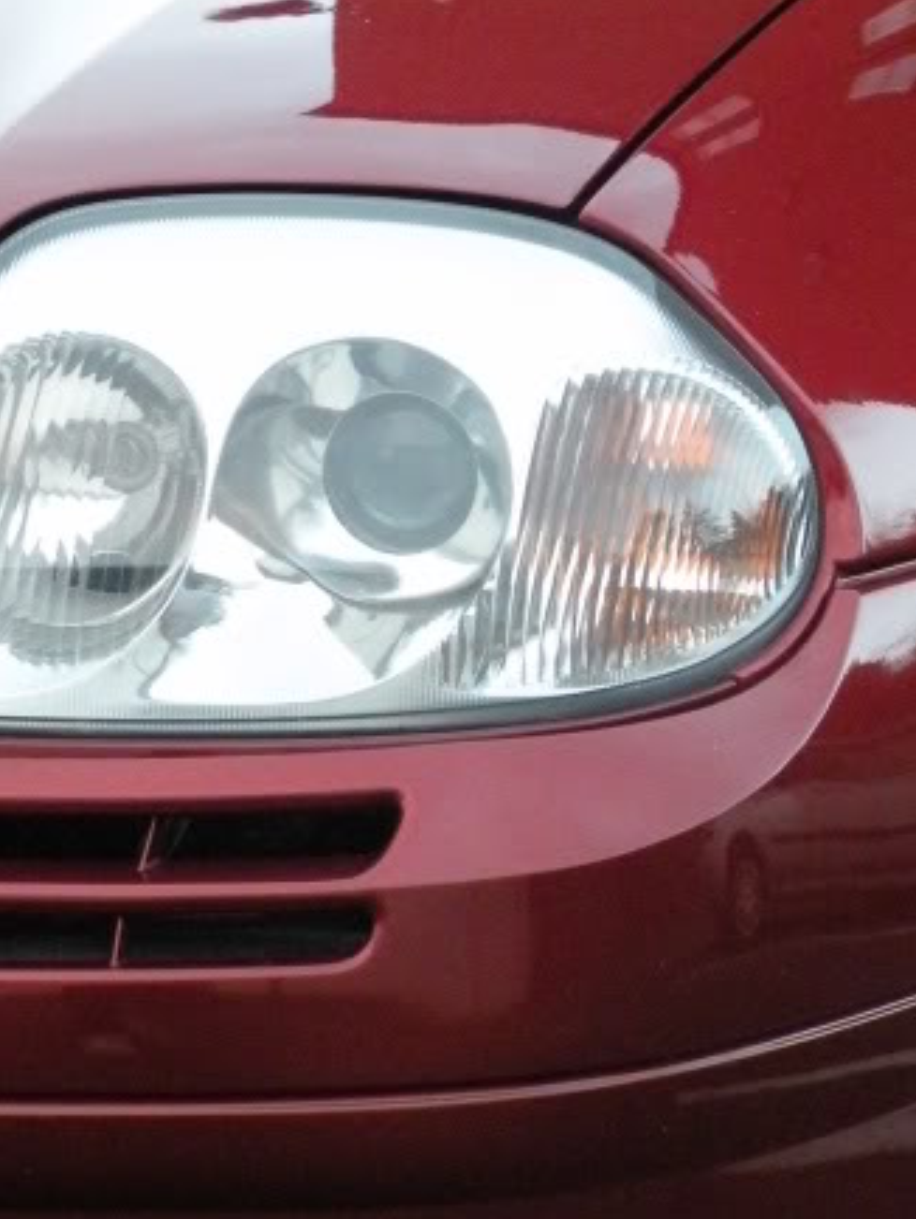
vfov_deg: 14.9
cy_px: 598
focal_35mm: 132
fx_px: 4653
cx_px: 691
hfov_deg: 11.2
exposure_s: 1/52
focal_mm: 9.8
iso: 400
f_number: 3.5
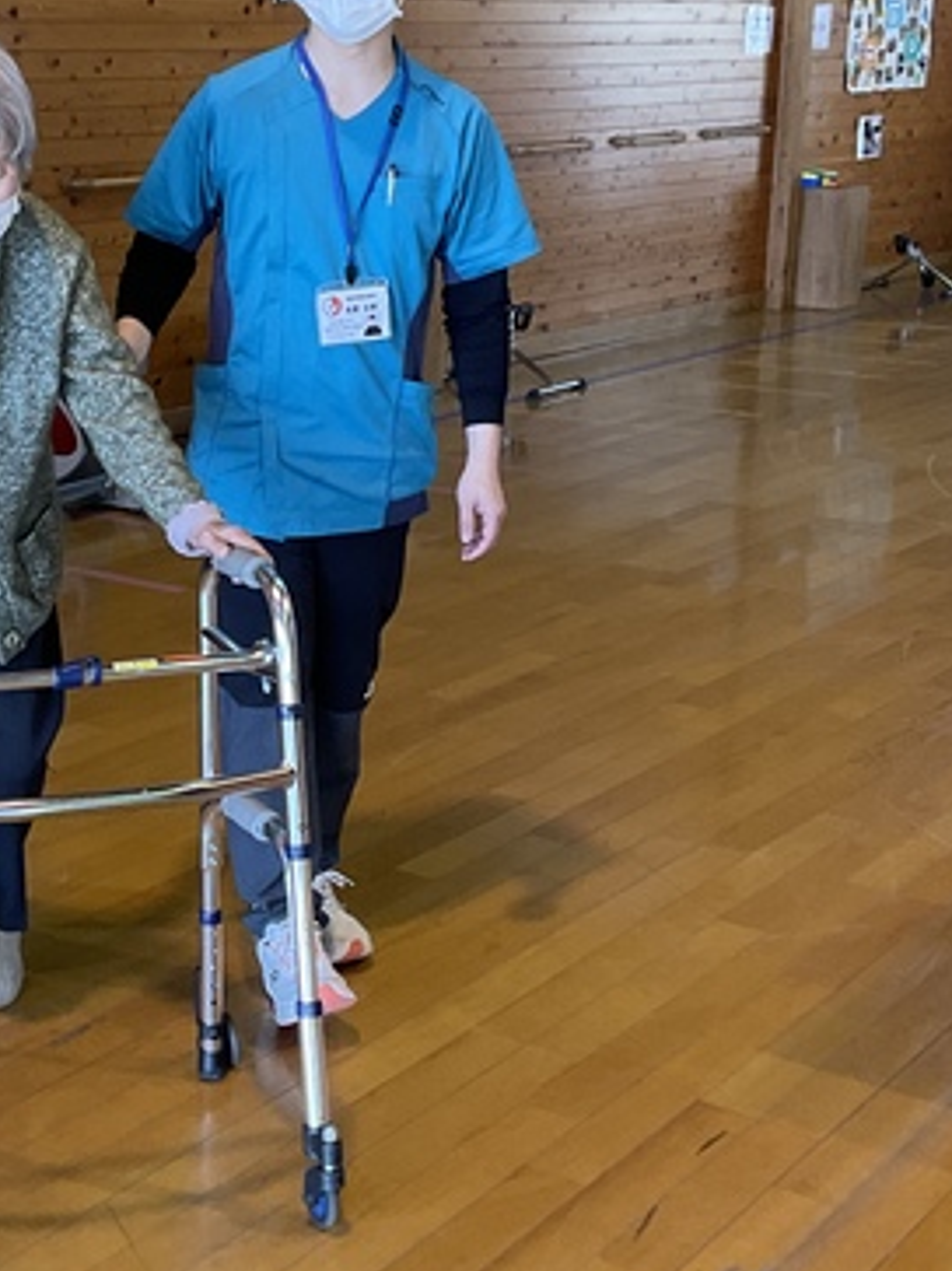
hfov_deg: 22.7
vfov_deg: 30.3
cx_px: 242
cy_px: 599
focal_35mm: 64
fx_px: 2348
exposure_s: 1/60
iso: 50
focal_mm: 3
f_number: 1.8
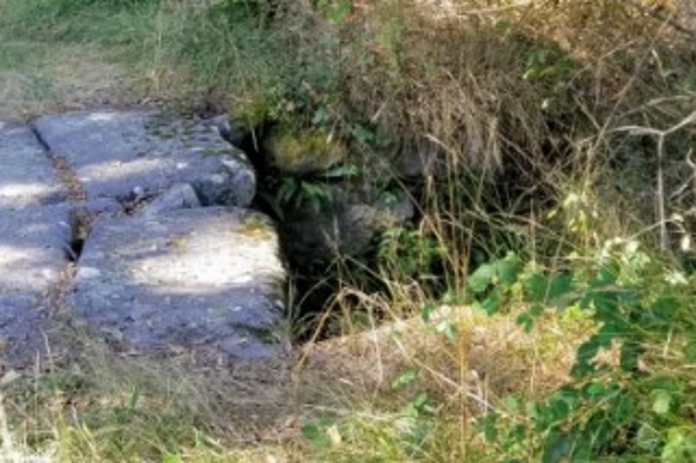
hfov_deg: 26.5
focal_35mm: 73
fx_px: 1411
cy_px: 28
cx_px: 30
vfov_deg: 18.3
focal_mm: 4.3
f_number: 1.7
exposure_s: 1/172
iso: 50
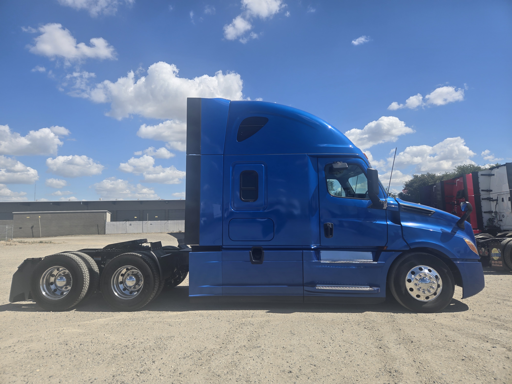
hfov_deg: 73.9
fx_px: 340
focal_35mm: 23
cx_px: 256
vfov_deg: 58.9
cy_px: 192
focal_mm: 5.4
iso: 25
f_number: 1.8
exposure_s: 1/2483
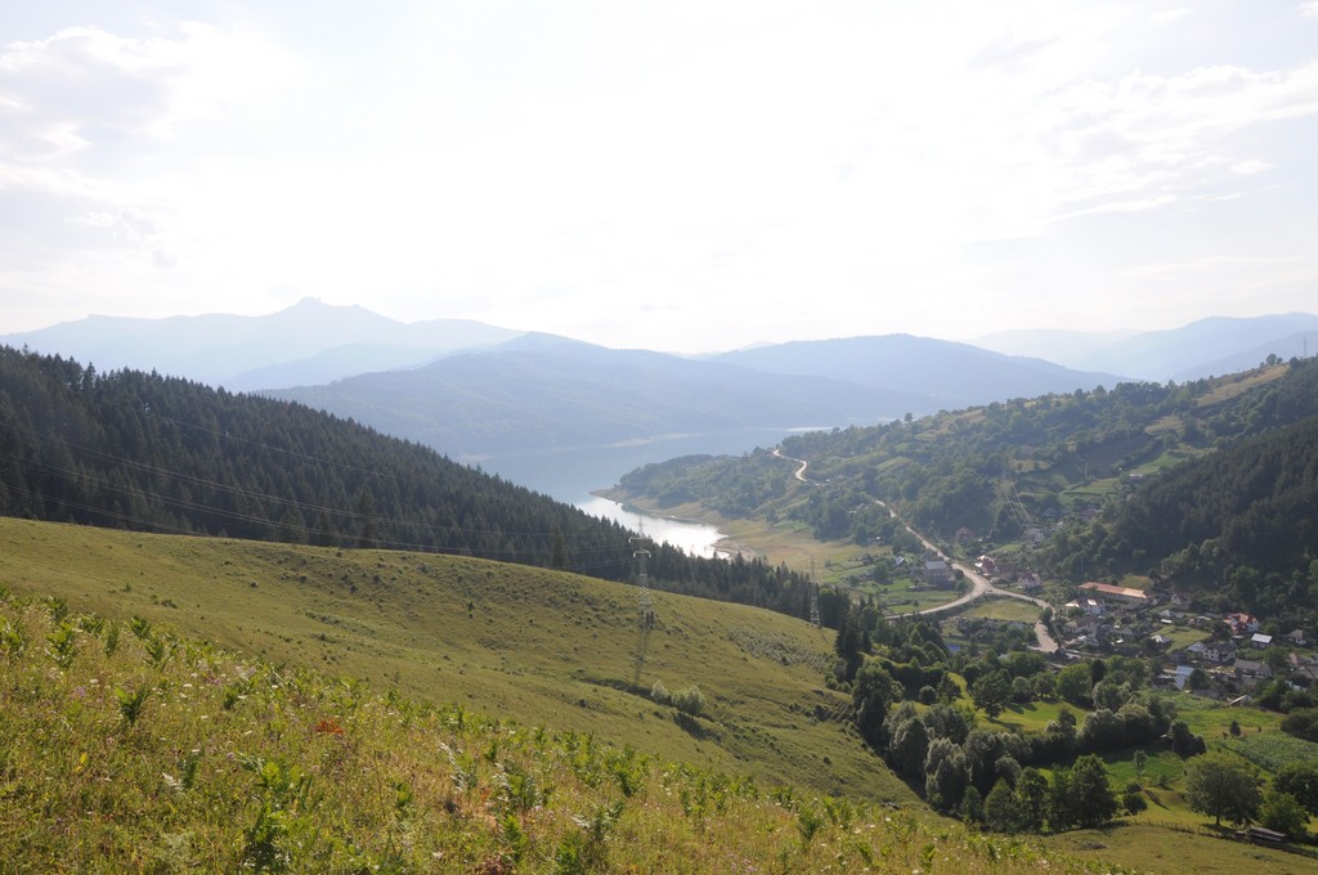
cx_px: 659
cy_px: 438
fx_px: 987
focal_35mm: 27
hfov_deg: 67.4
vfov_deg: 47.8
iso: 320
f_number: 11
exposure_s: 1/500
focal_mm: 18
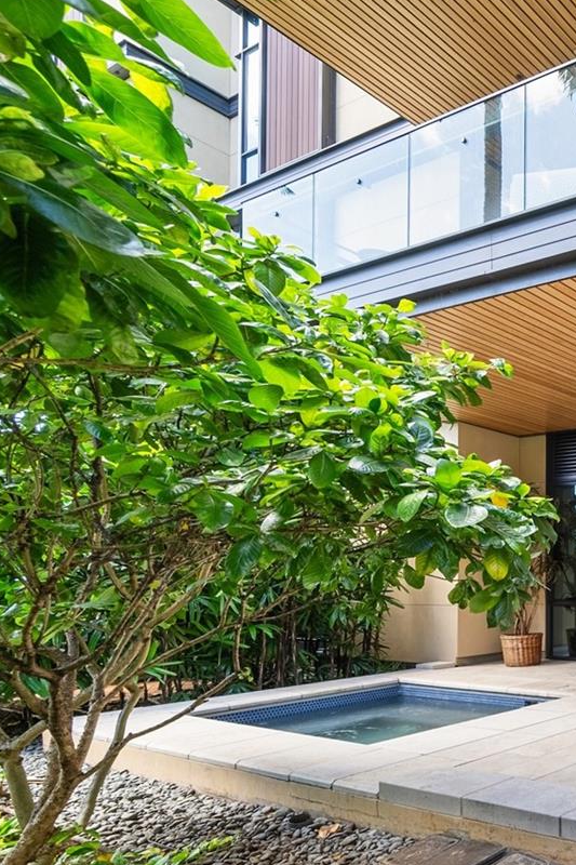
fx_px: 576
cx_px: 830
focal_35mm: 24
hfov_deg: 31.4
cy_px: 562
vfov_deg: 72.0
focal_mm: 12
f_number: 9
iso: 125
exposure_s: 1/20
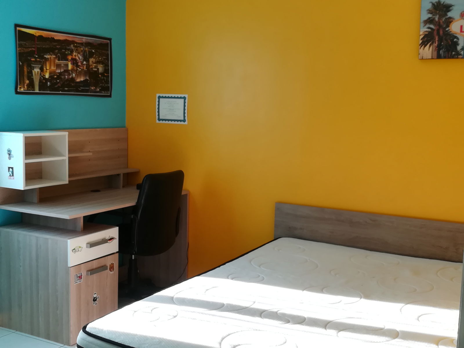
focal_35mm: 43
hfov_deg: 43.9
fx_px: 576
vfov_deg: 33.6
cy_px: 174
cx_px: 232
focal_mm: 3.83
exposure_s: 1/100
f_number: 2.2
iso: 64
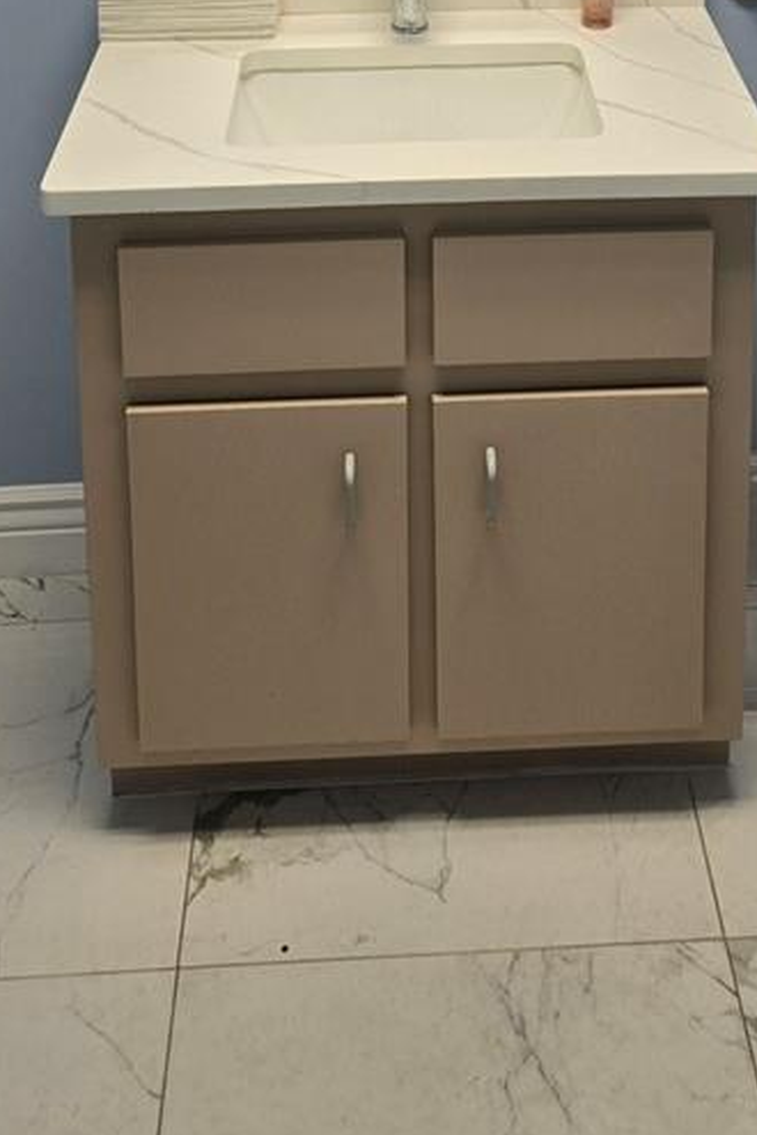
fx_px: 1829
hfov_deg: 23.3
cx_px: 491
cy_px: -177
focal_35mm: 58
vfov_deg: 30.1
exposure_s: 1/120
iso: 40
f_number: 1.7
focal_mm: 6.3
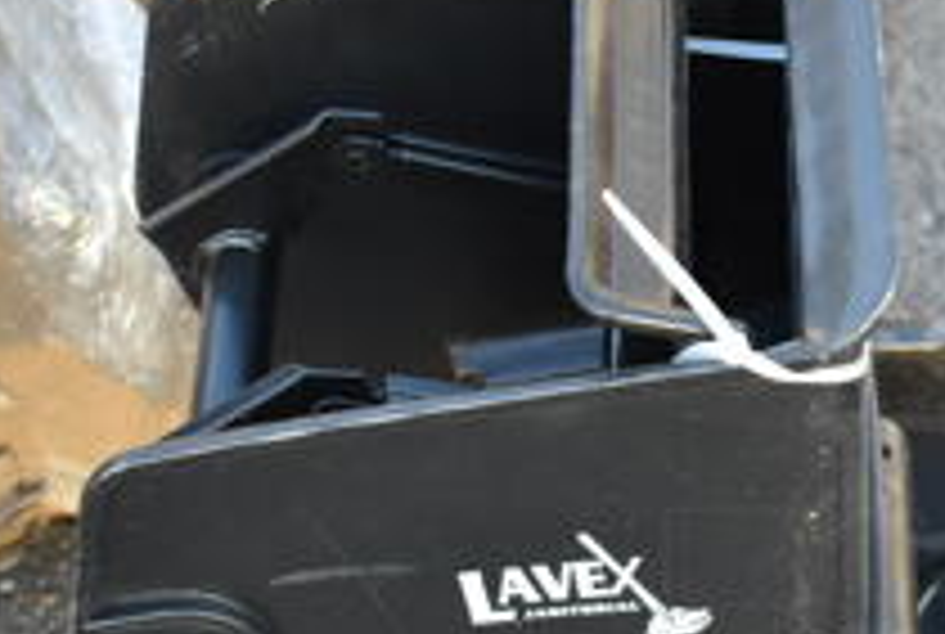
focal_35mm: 148
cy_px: 526
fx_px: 3893
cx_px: 1138
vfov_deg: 9.3
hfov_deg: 13.5
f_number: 4.5
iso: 720
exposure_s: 1/125
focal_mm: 34
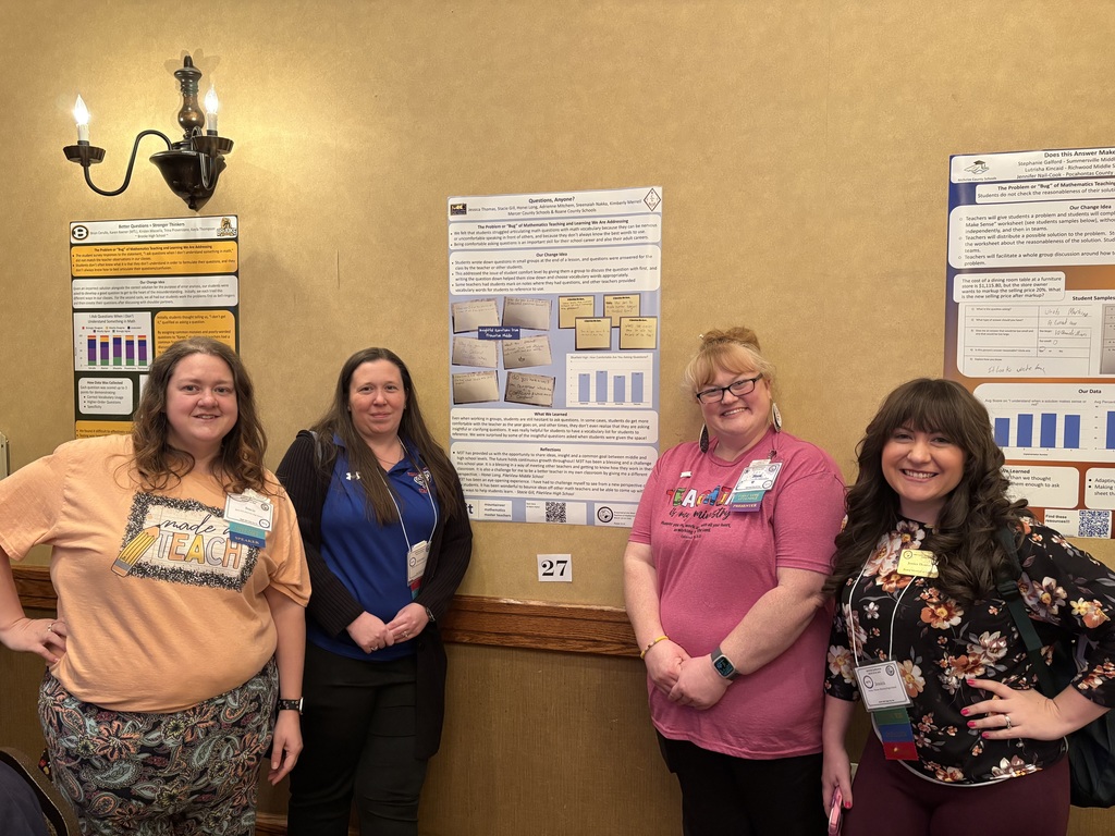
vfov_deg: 53.1
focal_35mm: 26
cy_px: 418
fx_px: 837
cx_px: 558
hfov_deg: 67.3
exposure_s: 1/60
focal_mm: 5.96
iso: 320
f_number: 1.6
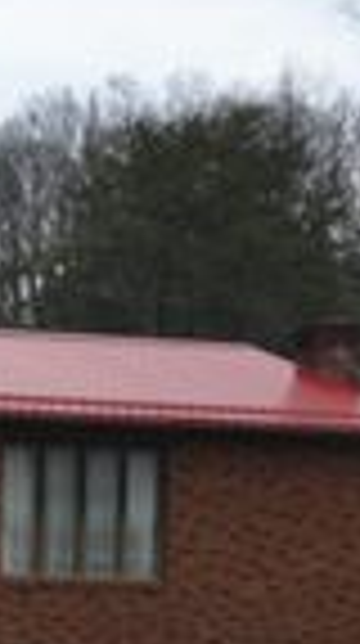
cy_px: 543
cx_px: -374
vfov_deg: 16.1
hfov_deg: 8.6
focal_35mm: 132
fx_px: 2249
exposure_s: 1/125
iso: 250
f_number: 4
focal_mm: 24
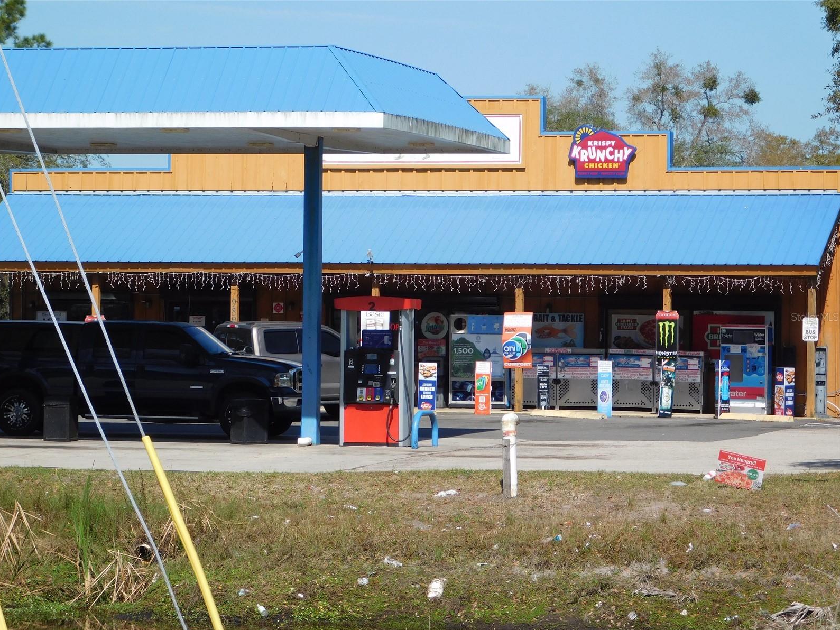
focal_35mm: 149
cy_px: 317
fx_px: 3616
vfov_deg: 10.0
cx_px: 418
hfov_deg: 13.3
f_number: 5.1
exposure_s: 1/800
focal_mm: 26.3
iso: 125
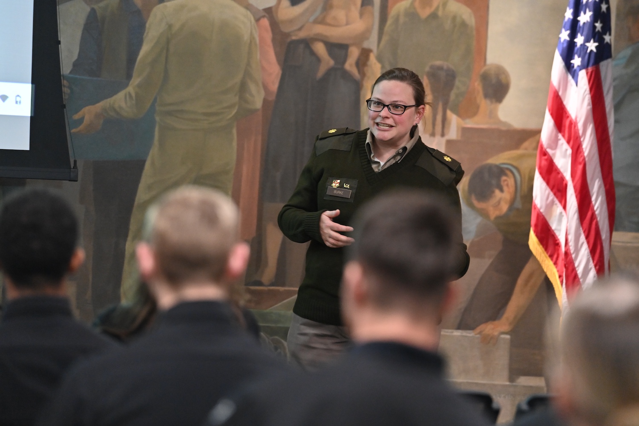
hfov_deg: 10.3
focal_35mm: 200
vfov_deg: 6.9
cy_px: 213
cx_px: 320
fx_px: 3550
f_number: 3.2
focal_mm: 200
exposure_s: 1/200
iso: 5000
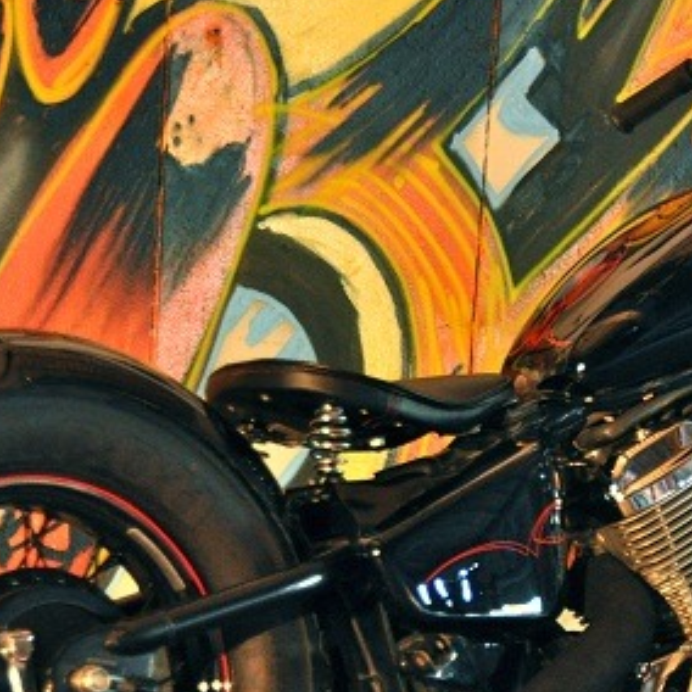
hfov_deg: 11.3
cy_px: 426
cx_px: 580
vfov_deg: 11.3
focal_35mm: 154
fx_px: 3483
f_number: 2.8
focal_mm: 40
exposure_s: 1/5
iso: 800
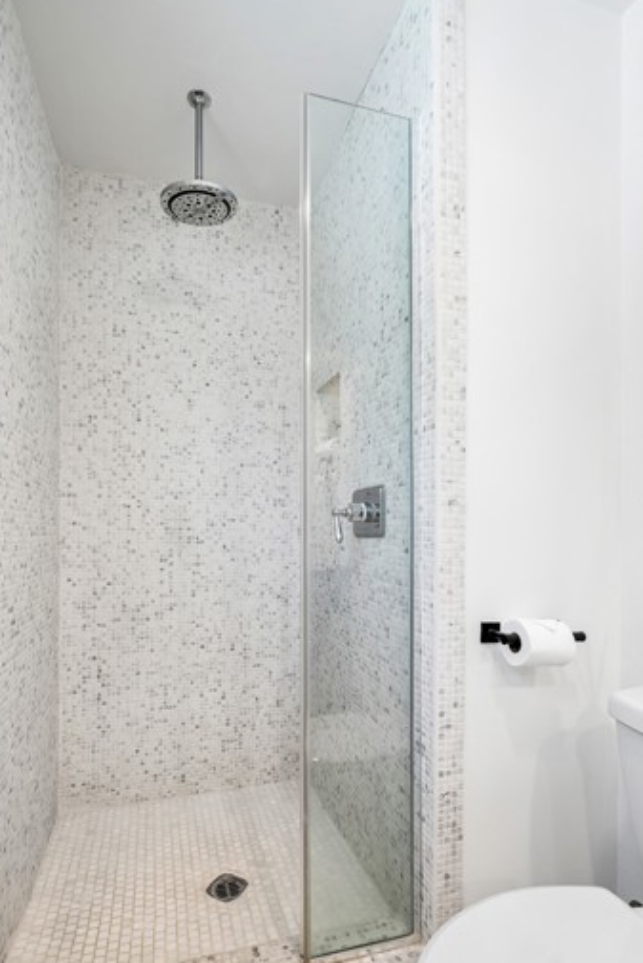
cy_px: 524
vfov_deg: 86.7
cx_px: 293
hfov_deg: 64.5
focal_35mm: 19
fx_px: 509
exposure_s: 1/5
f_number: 9
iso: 250
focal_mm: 15
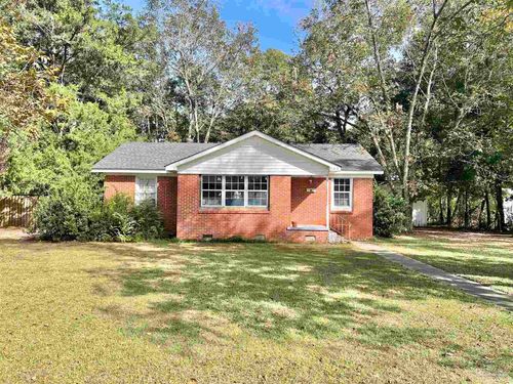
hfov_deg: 67.3
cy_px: 192
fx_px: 385
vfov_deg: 53.1
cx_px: 256
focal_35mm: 26
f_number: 1.5
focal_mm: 5.7
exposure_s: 1/1183
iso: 50
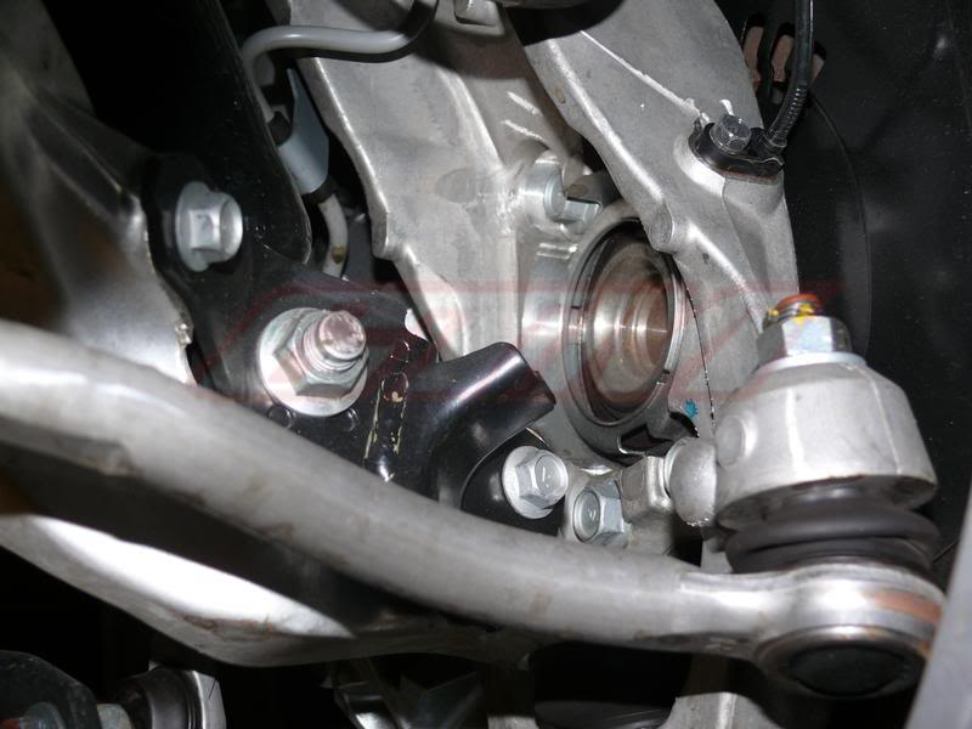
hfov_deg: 32.7
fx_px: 1657
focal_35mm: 59
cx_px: 486
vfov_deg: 24.8
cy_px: 364
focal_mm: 12.5
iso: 100
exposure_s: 1/30
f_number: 3.2
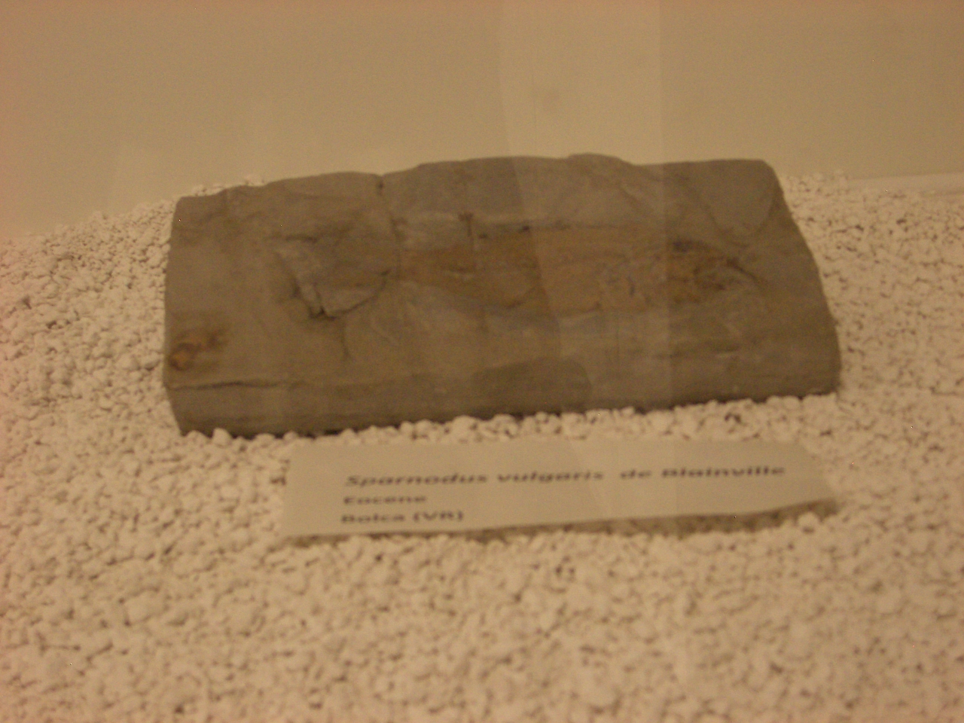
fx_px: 2061
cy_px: 362
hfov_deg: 26.3
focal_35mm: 74
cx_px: 482
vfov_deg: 19.9
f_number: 3.9
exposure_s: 1/13
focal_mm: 12.2
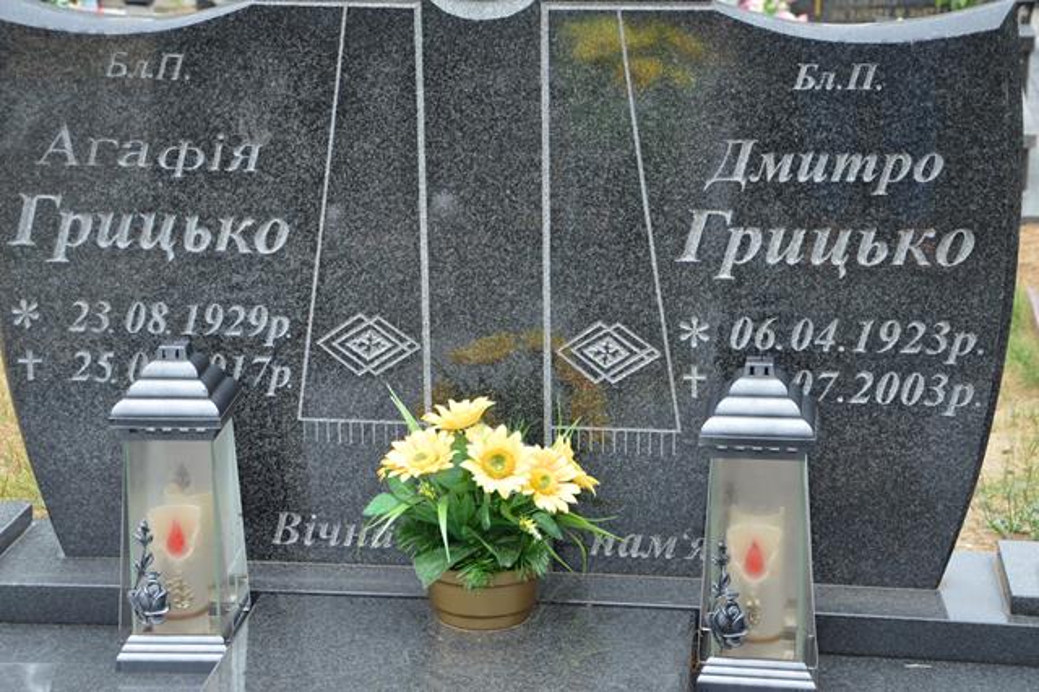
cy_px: 346
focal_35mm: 78
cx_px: 520
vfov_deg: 17.5
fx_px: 2250
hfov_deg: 26.0
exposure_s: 1/125
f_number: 5.6
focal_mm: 52
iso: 400
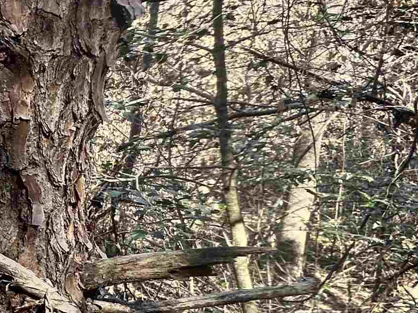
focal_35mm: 50
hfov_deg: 24.1
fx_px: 604
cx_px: -284
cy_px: 91
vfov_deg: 28.8
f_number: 2.2
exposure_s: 1/196
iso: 40
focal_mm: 2.22
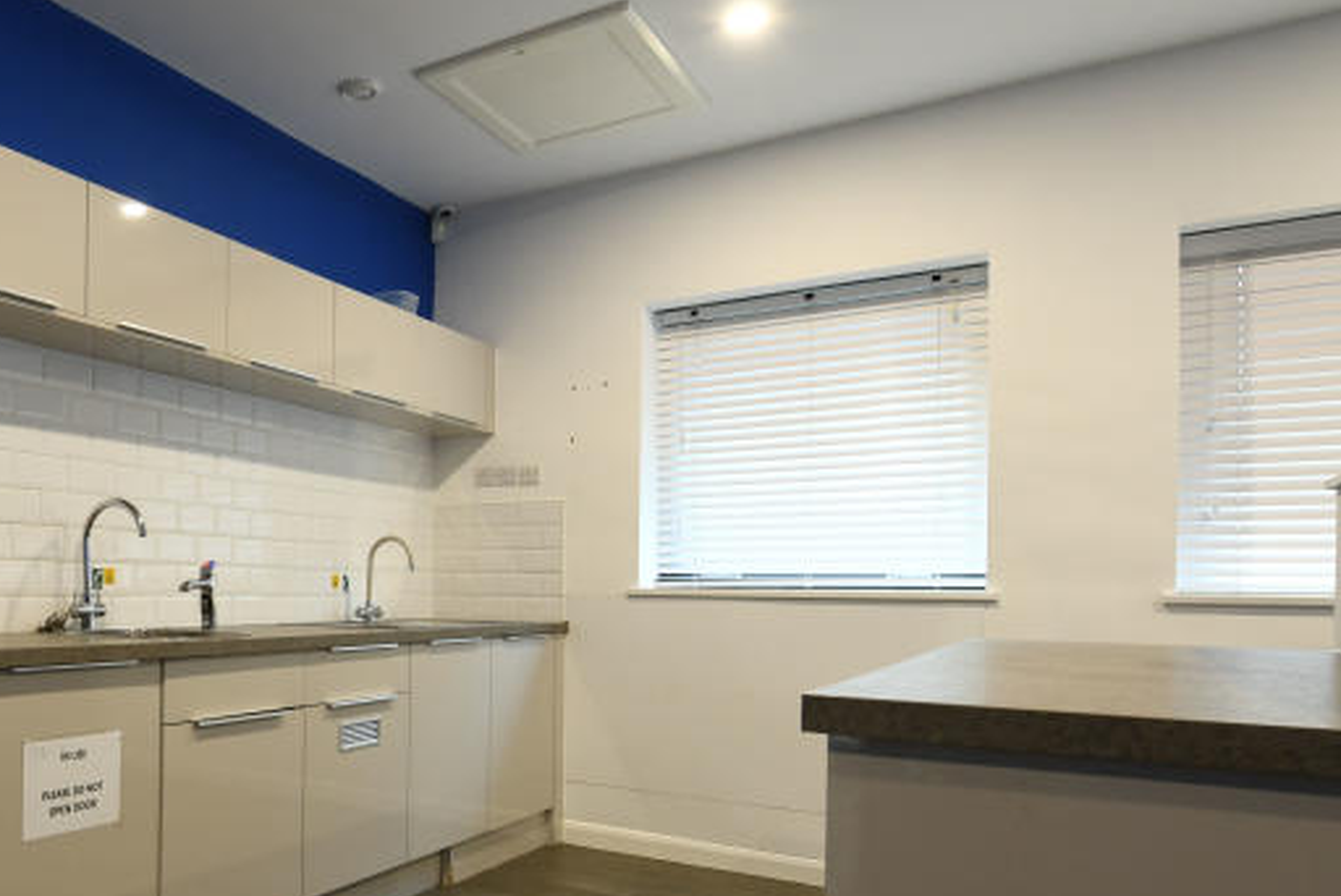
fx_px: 1044
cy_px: 593
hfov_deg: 57.5
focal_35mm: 28
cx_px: 168
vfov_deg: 45.8
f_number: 8
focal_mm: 14
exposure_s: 1/3
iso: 800
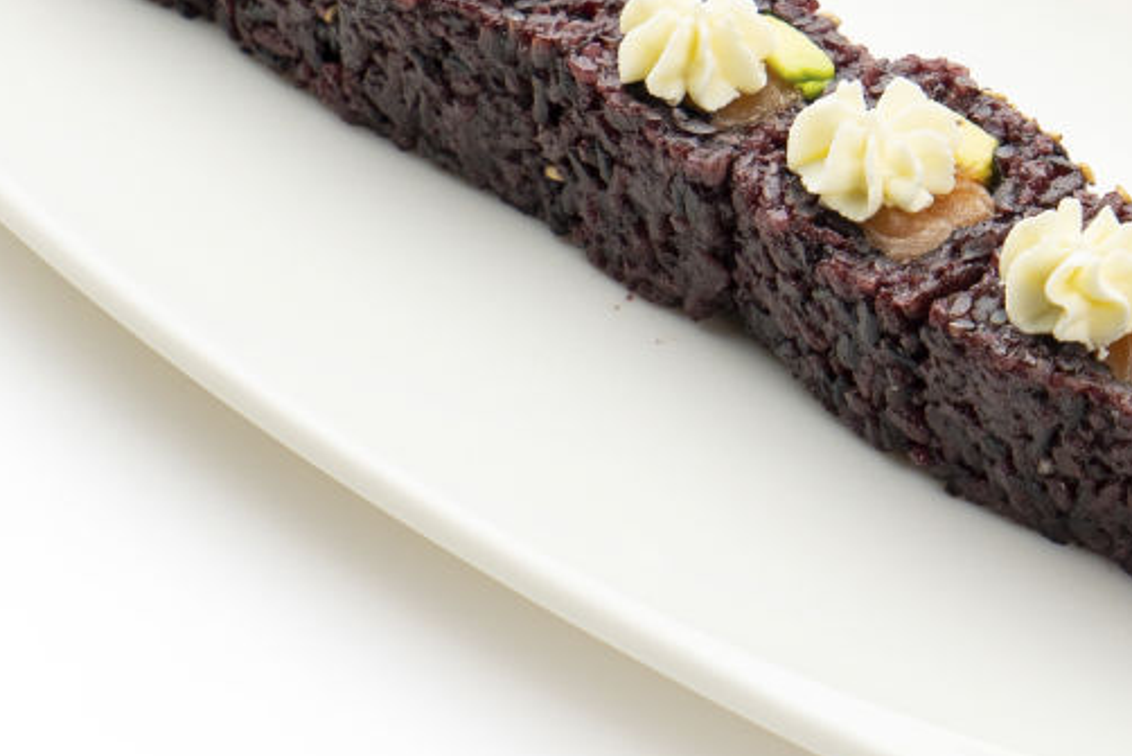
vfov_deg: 6.7
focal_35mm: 204
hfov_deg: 10.1
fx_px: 6416
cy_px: 278
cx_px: 856
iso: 160
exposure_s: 1/200
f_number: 9.5
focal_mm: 70
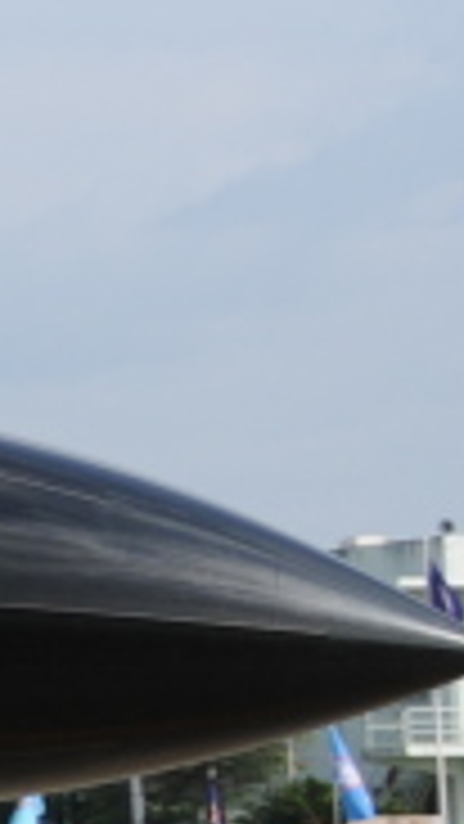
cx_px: -1919
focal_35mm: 329
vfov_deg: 6.5
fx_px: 7193
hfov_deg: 3.4
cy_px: 128
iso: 200
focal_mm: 32
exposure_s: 1/500
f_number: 7.1
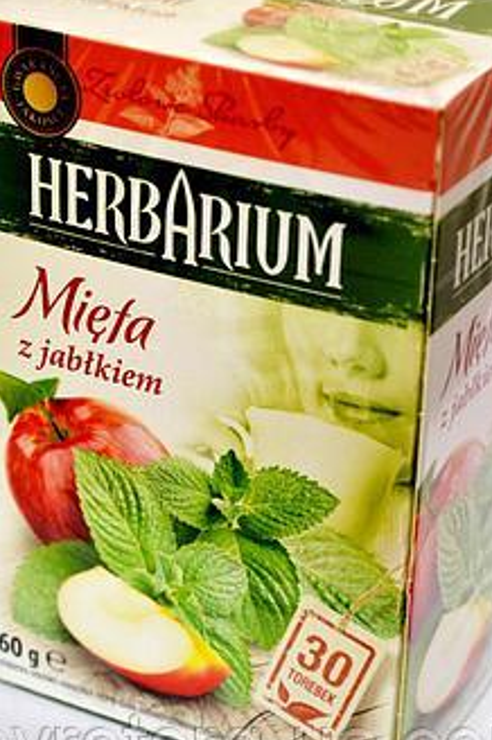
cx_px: 263
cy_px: 372
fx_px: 2116
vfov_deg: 19.8
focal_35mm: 103
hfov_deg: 13.3
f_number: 5.6
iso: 800
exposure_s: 1/40
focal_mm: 50
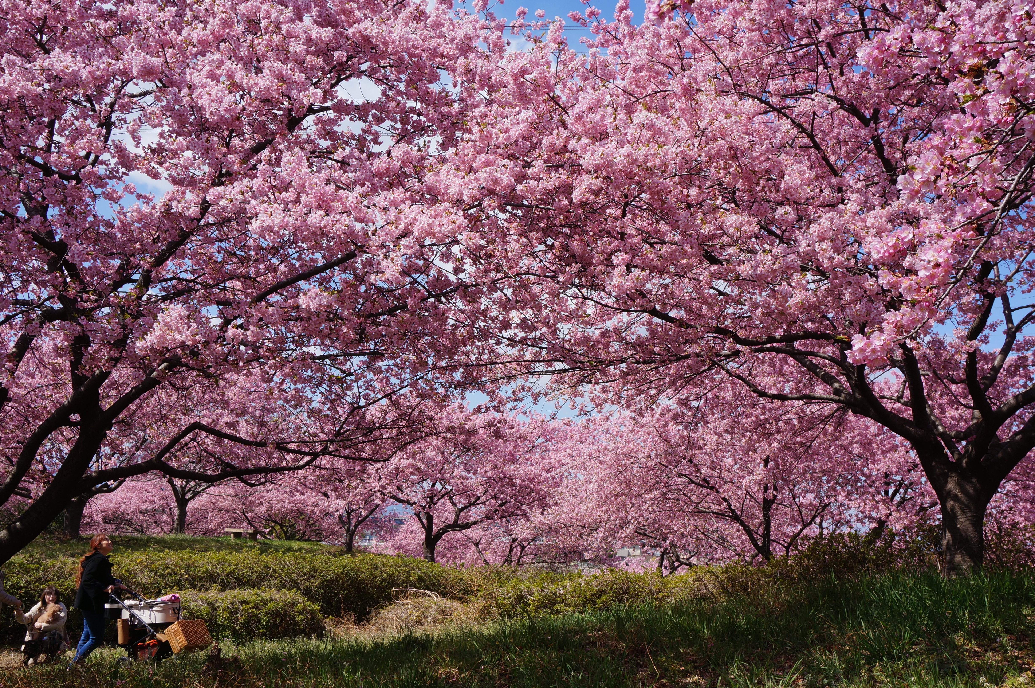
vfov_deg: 35.4
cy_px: 344
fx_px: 1077
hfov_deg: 51.3
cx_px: 518
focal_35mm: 38
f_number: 9
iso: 100
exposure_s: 1/250
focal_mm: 25
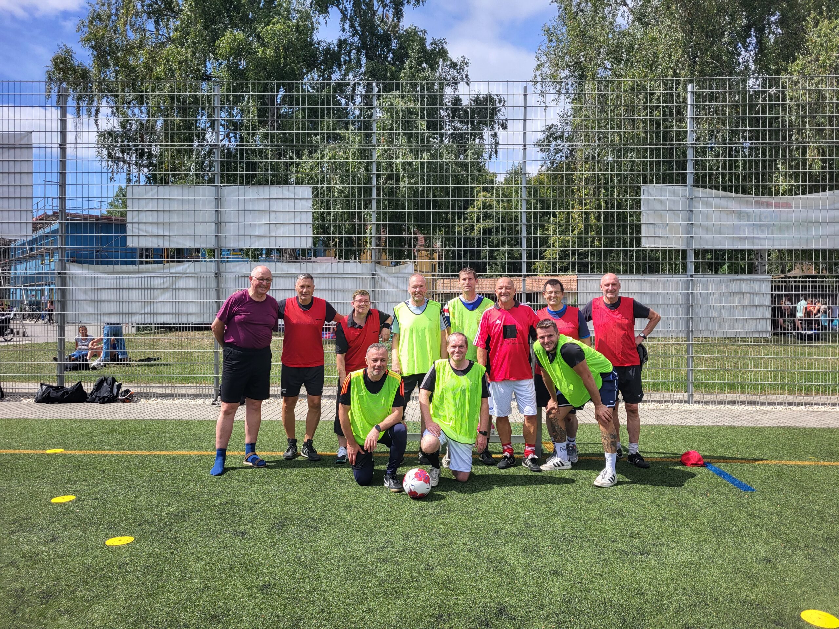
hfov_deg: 67.3
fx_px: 630
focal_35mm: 26
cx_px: 420
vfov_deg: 53.1
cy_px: 314
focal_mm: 5.4
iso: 40
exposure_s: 1/1775
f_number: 1.8
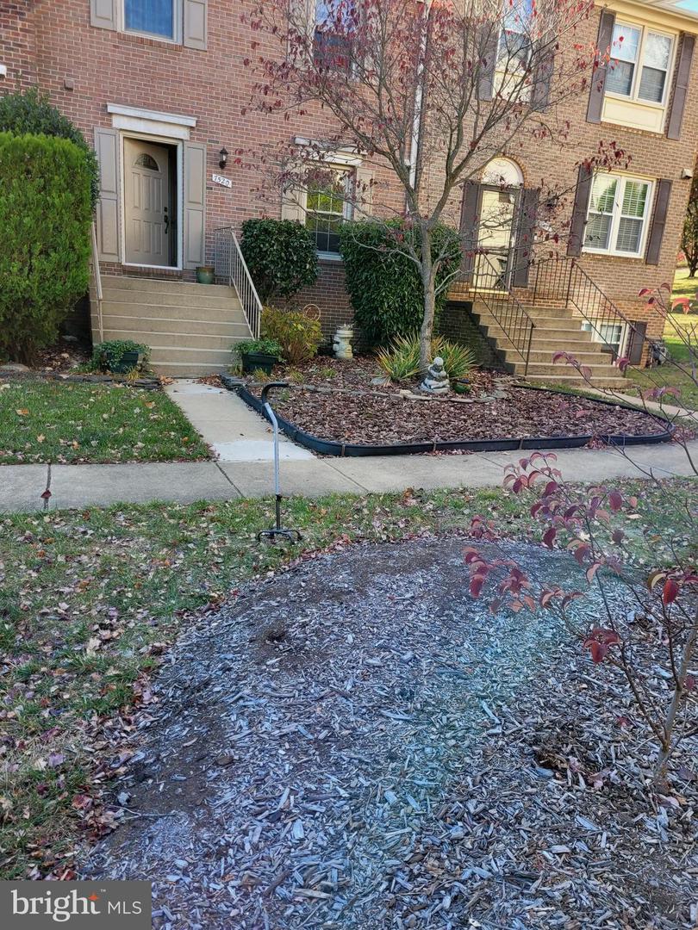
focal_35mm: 26
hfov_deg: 53.1
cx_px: 349
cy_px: 465
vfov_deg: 67.3
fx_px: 699
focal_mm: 5.4
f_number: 1.8
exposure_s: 1/240
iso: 40
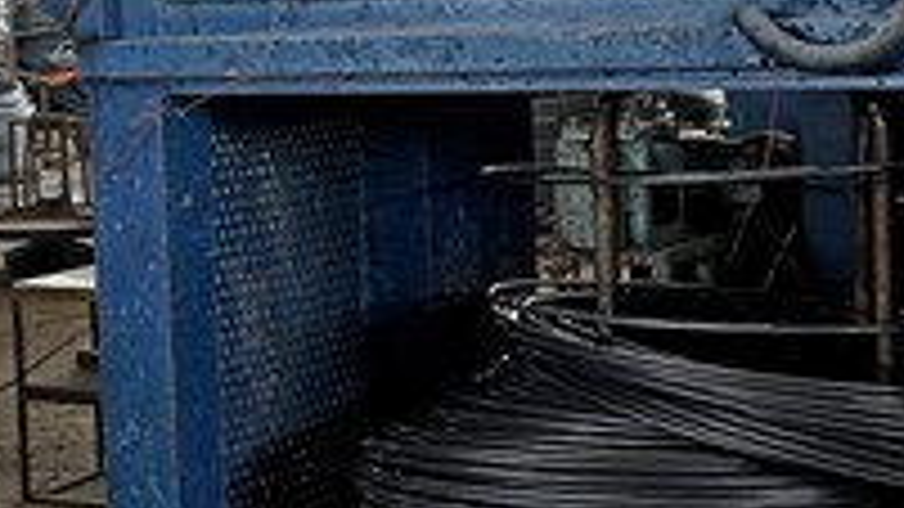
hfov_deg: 30.8
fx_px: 1630
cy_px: 153
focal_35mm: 68
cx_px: 301
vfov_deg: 17.7
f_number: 3.5
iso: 4000
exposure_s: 1/160
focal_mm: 29
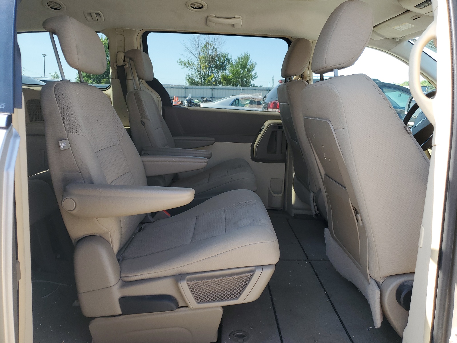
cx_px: 228
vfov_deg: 53.1
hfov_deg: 67.3
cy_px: 172
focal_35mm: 26
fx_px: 343
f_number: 1.5
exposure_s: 1/417
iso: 50
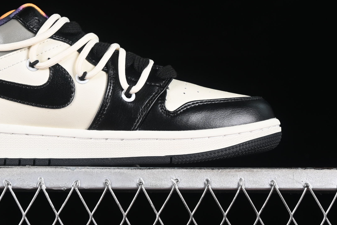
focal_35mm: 129
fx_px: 1207
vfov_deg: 10.6
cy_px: 48
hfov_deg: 15.8
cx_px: 71
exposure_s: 1/60
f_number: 6.3
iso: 160
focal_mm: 50
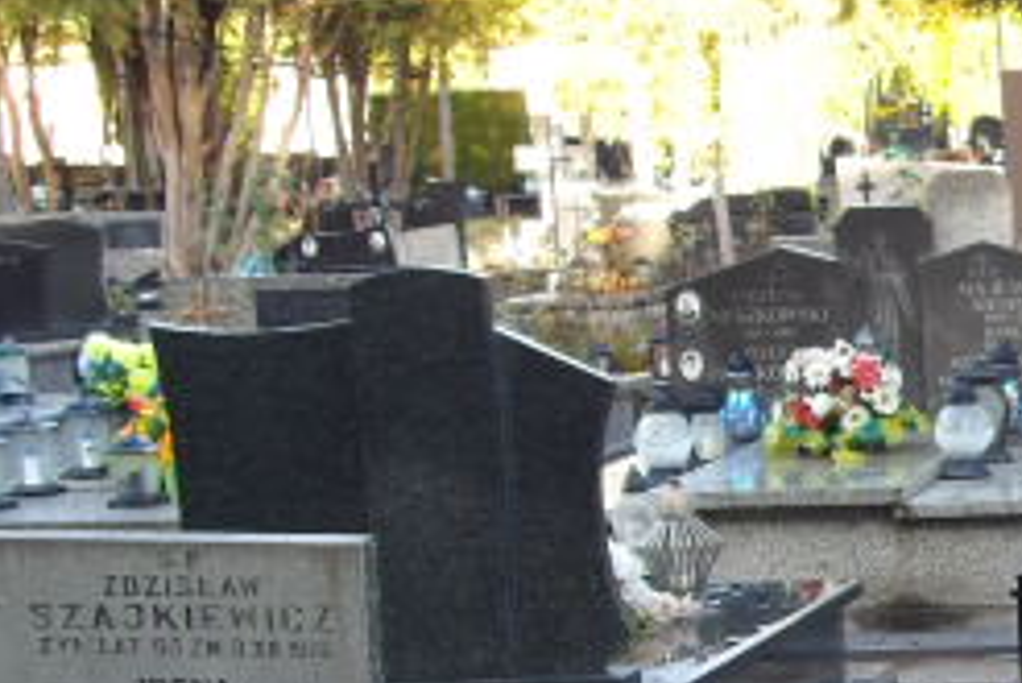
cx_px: 1316
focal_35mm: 113
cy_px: 708
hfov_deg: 17.1
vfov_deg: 12.0
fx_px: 3210
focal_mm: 7.6
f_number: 3.7
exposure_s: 1/54
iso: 100
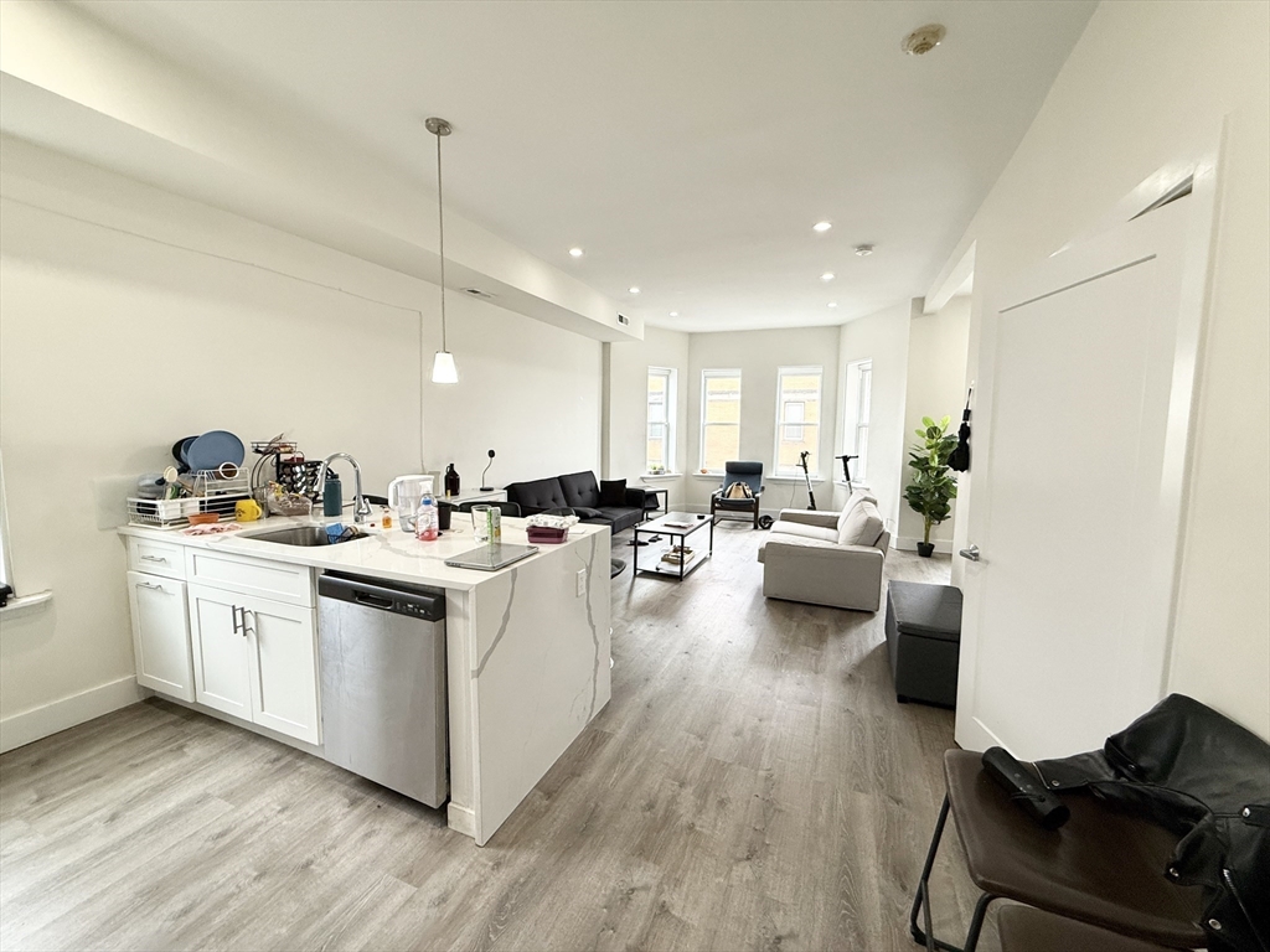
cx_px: 635
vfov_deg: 85.7
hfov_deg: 102.1
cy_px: 476
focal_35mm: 14
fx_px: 514
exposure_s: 1/120
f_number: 2.2
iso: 200
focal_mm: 2.22
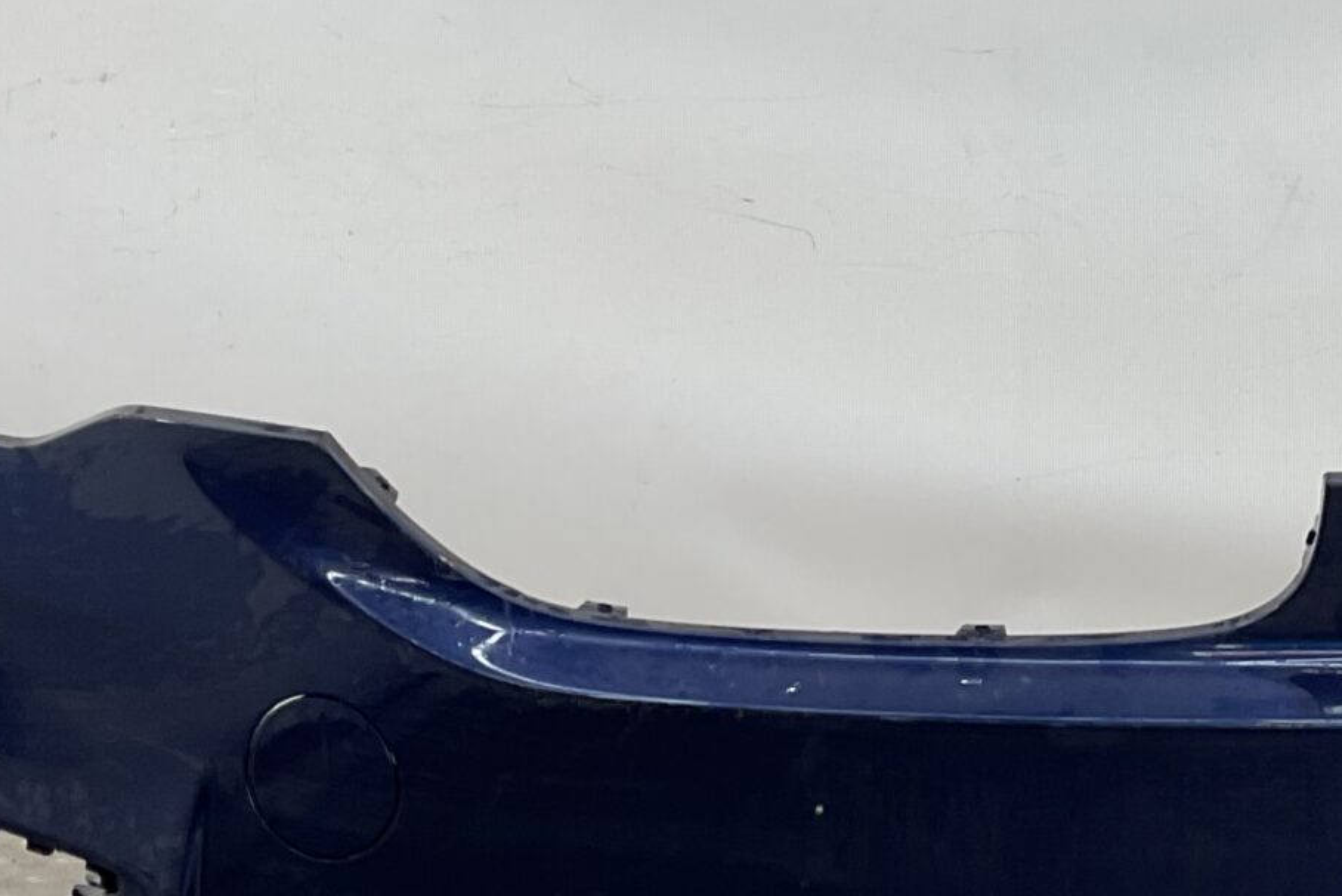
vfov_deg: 16.1
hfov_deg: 23.0
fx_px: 3169
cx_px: 1332
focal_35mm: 85
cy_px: 447
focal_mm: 3
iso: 16
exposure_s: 1/116
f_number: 1.8
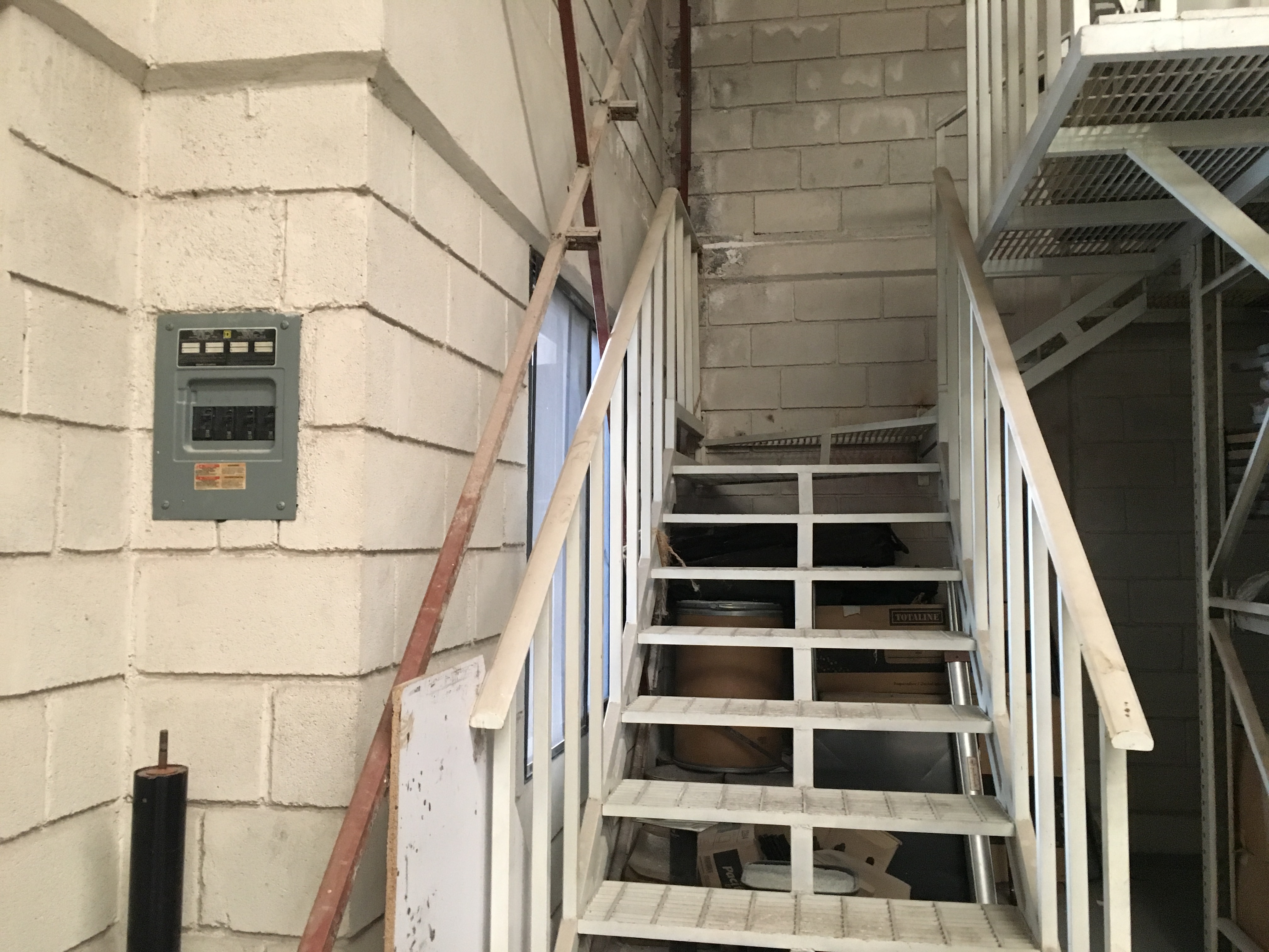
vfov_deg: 48.2
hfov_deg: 61.7
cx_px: 634
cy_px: 476
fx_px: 1063
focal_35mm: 29
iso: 250
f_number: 2.2
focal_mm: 4.15
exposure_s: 1/15
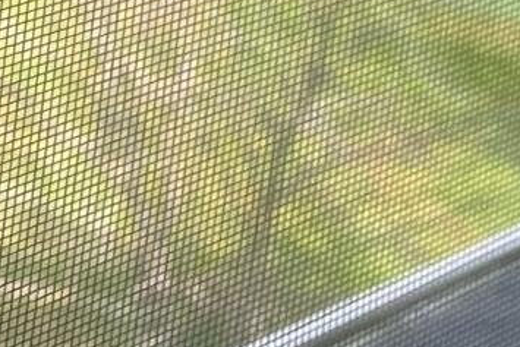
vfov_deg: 8.0
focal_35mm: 156
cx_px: -157
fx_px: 2254
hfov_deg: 12.7
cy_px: -534
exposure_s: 1/666
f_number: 1.6
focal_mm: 4.2
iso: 32
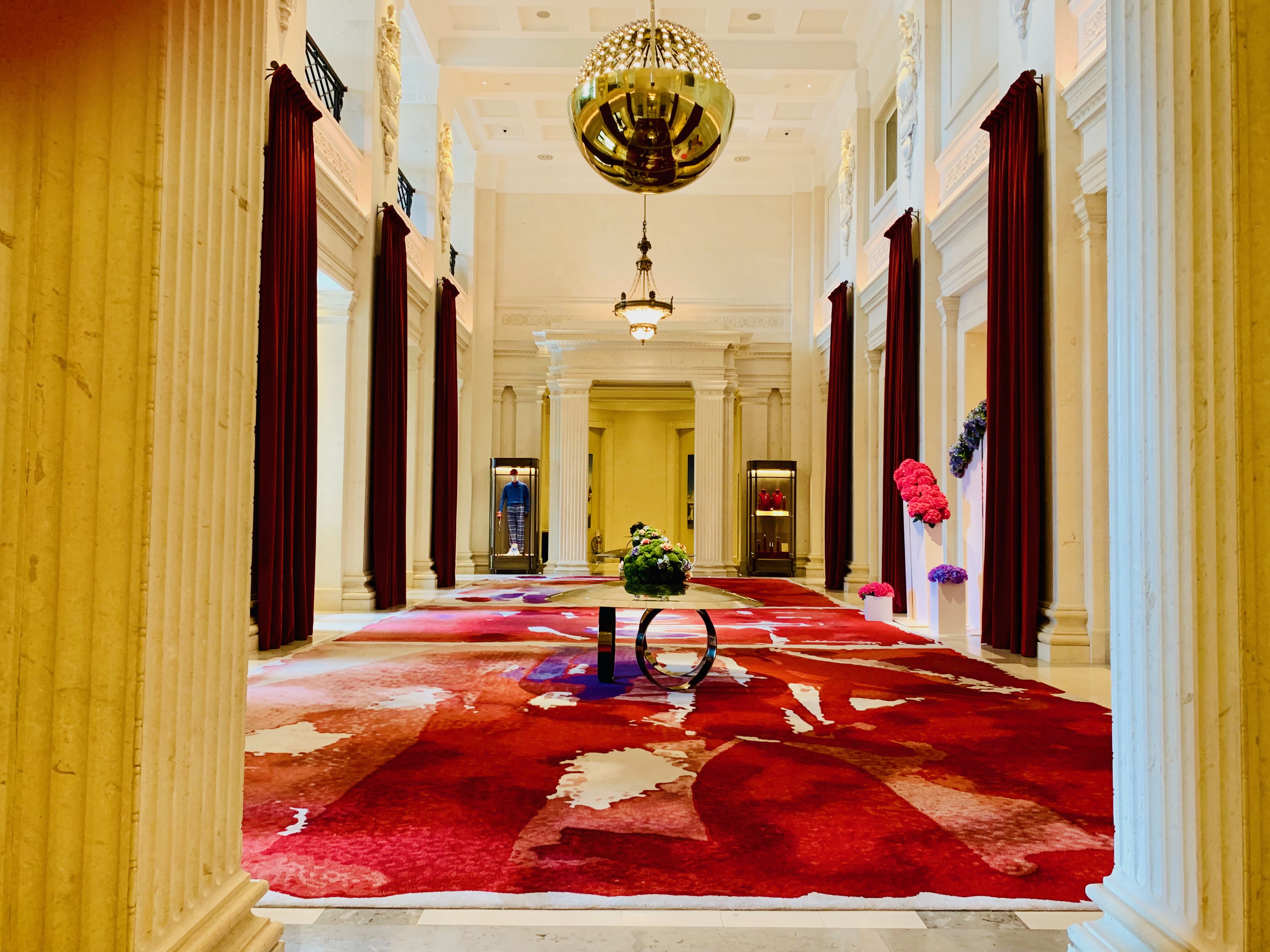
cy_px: 476
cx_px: 635
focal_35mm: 26
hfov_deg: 67.3
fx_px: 954
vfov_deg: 53.1
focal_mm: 4.25
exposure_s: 1/50
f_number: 1.8
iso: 160
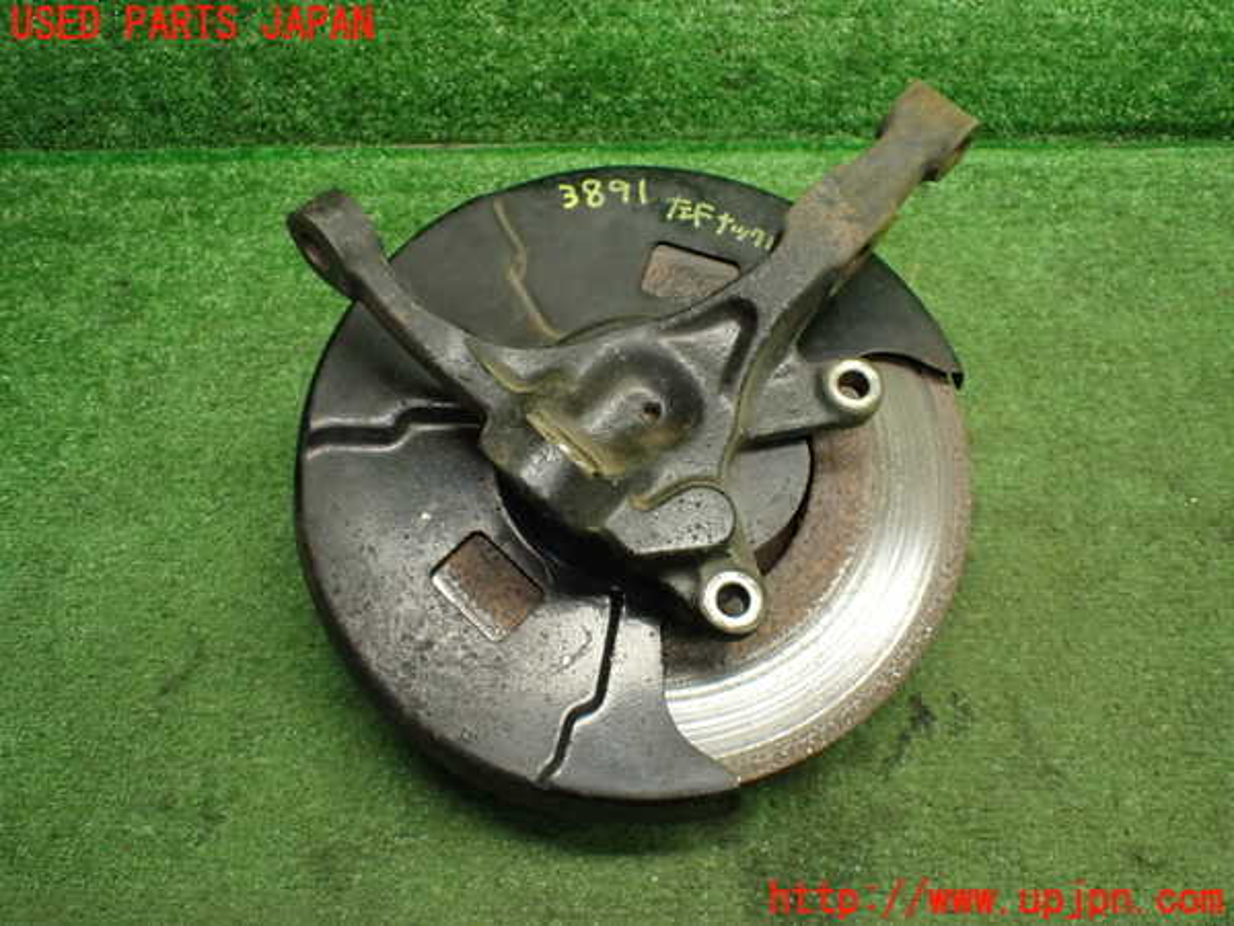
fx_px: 1069
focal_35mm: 30
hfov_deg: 60.0
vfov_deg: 46.8
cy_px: 463
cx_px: 617
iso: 800
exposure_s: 1/100
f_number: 2.3
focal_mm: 5.4
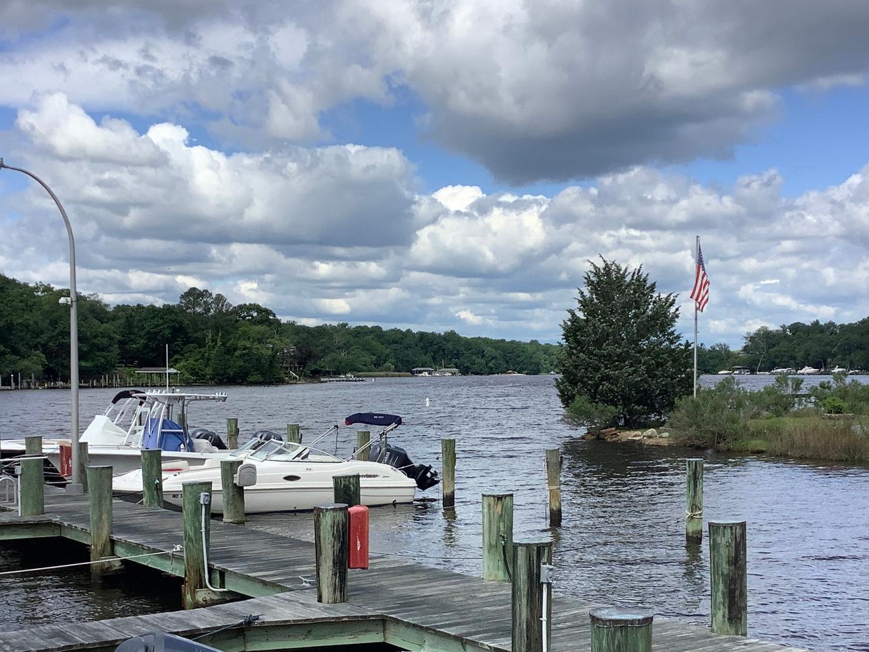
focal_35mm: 49
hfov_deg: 38.9
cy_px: 400
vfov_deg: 29.6
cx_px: 431
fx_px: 1230
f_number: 2.4
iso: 25
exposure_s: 1/1773
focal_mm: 3.3
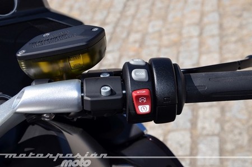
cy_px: 84
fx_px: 471
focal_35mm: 68
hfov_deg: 29.9
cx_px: 126
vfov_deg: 20.1
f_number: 9
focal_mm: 45
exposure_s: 1/200
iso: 100
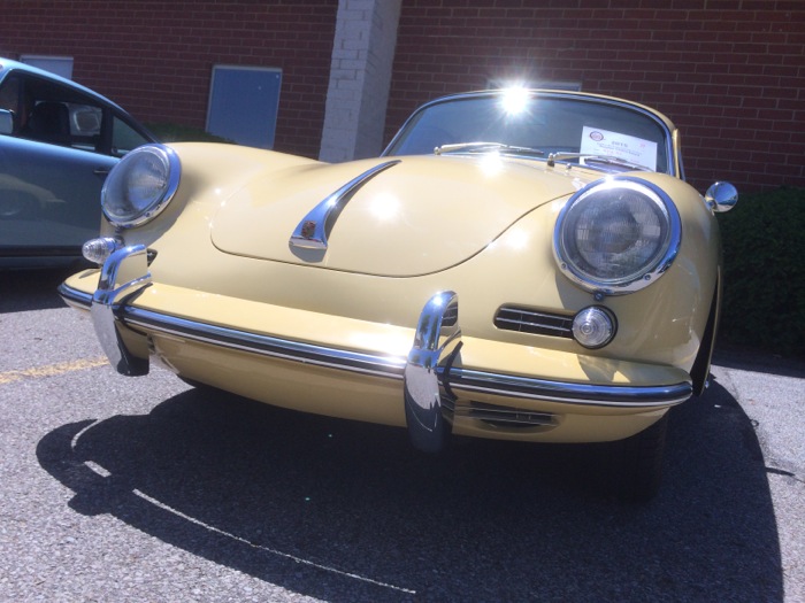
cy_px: 302
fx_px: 698
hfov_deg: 60.0
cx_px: 402
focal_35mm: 30
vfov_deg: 46.8
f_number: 2.2
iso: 64
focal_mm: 4.12
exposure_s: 1/3165
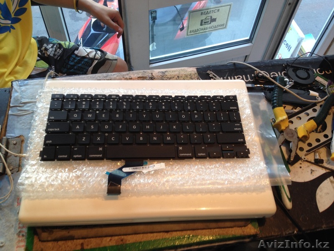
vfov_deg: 40.7
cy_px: 126
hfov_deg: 52.6
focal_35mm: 35
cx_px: 167
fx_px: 338
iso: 64
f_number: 2.4
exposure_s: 1/20
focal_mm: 4.28
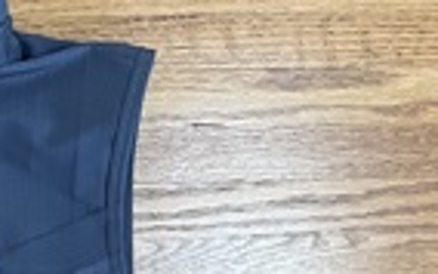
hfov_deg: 15.3
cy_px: 360
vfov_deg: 10.5
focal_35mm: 122
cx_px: -281
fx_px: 1457
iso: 250
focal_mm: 4.2
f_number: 1.6
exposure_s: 1/60
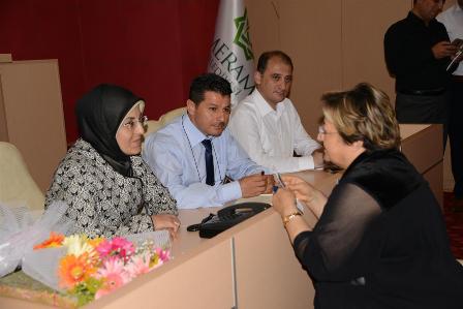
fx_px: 708
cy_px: 154
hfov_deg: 36.2
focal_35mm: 55
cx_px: 232
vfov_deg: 24.6
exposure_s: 1/160
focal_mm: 55
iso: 500
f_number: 4.5
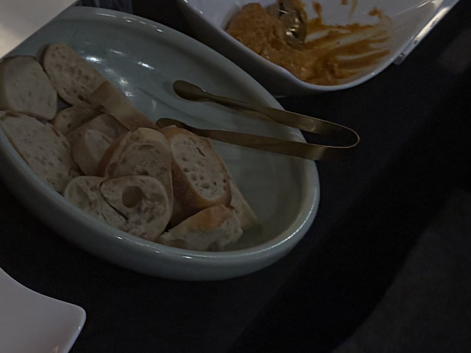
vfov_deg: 12.1
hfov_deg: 13.9
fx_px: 1592
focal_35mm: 117
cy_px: -166
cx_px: -502
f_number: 1.6
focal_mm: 5.96
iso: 125
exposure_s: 1/120
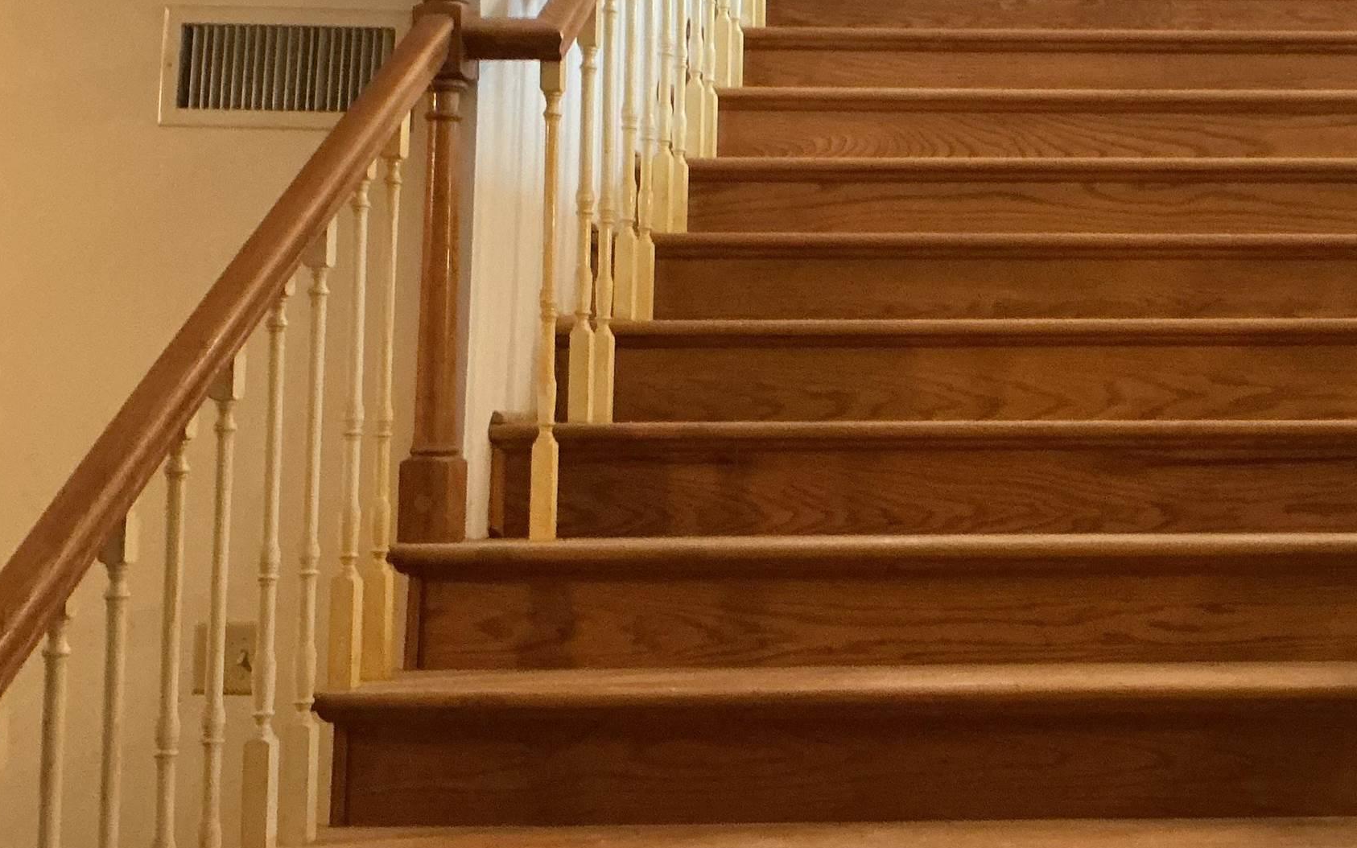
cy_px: 204
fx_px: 2071
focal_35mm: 56
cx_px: 1228
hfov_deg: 34.2
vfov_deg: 22.9
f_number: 1.8
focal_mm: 3
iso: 320
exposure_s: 1/30
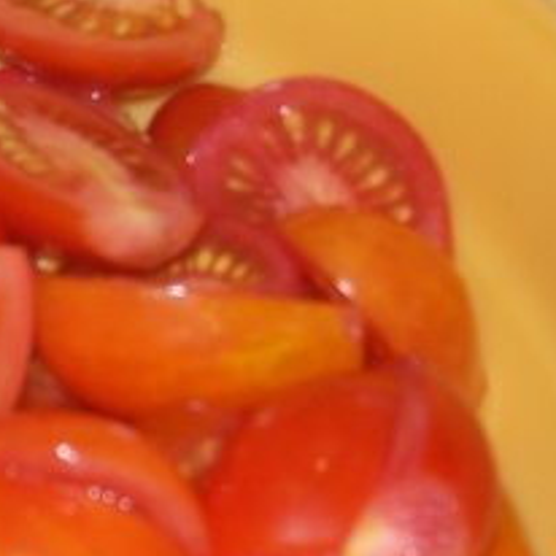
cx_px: -243
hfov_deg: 14.9
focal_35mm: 110
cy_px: 567
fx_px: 1999
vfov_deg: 15.5
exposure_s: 1/64
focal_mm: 6
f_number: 2.7
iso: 80
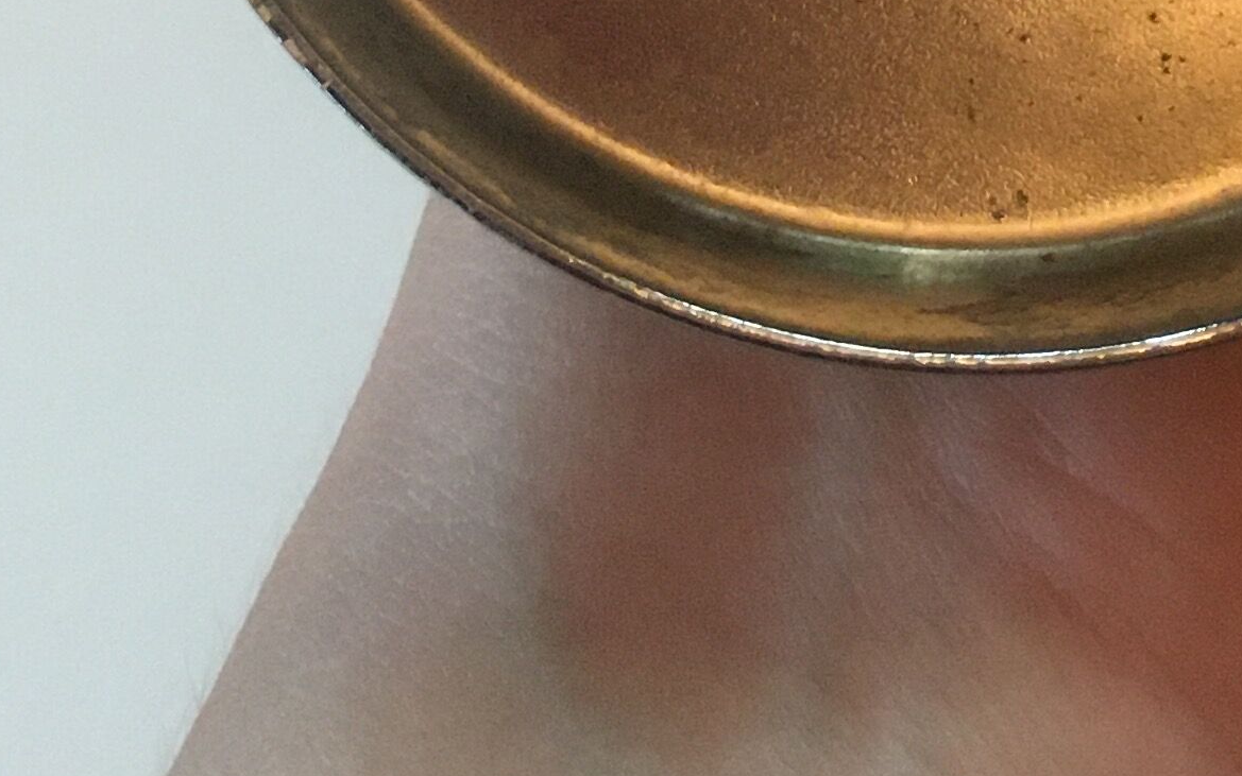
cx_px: 1240
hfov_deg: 19.1
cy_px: -964
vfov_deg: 10.8
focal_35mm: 106
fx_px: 3588
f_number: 2.2
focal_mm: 4.15
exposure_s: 1/33
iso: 200
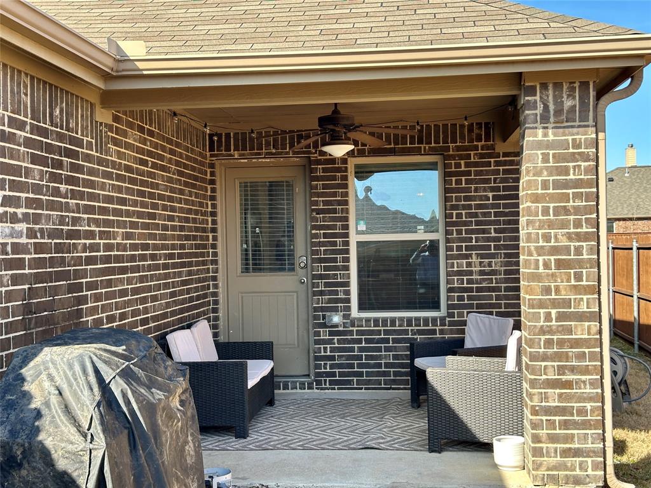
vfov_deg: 30.3
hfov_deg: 39.7
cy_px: 244
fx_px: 903
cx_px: 326
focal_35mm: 48
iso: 64
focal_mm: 6.86
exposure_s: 1/709
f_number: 1.78
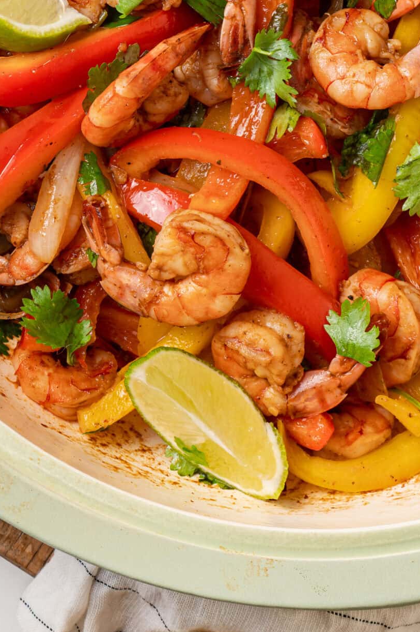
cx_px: 213
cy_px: -11
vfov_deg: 9.3
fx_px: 3855
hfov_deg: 6.2
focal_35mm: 220
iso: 100
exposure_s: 1/160
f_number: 14
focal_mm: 105
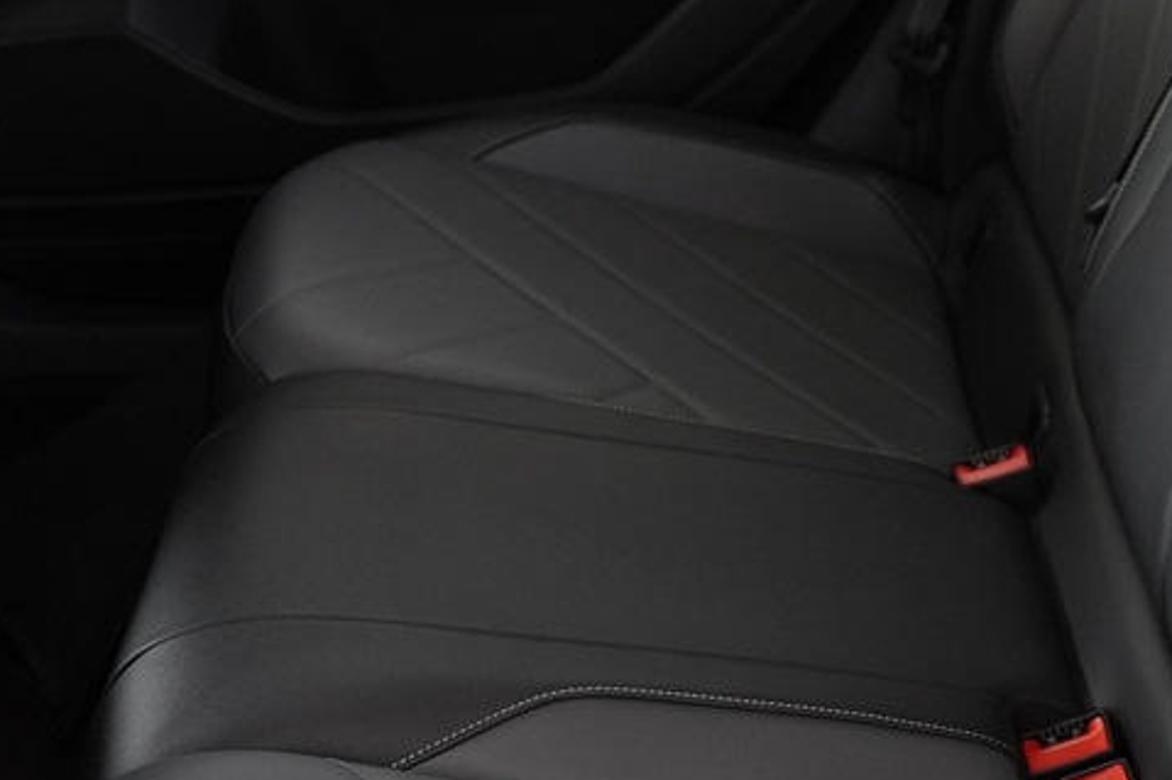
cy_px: -31
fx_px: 2506
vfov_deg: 17.2
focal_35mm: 77
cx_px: 1221
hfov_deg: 24.9
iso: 1600
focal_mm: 24
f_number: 2.8
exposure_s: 1/160
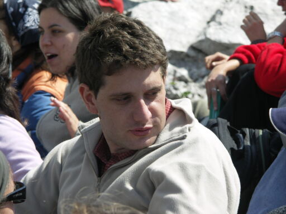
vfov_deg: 8.5
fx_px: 1446
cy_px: 107
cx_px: 143
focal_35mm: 175
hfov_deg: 11.3
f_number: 4.5
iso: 50
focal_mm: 45.1
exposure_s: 1/320
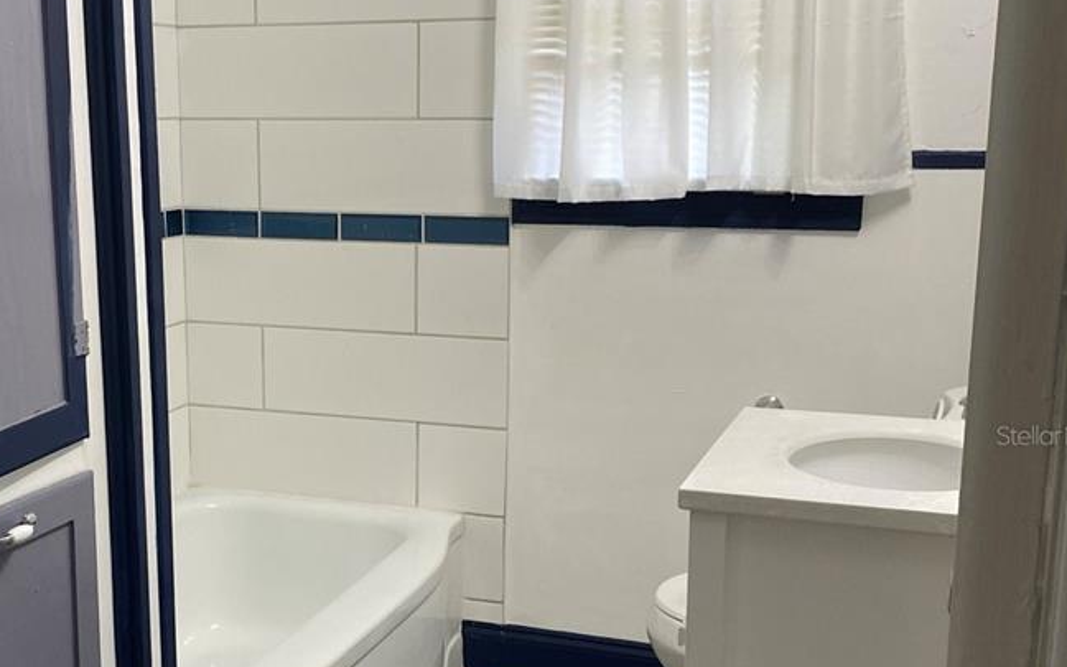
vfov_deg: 25.2
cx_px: 372
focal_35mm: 51
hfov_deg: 39.2
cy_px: 435
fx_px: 1483
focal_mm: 4.25
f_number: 1.8
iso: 125
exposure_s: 1/60
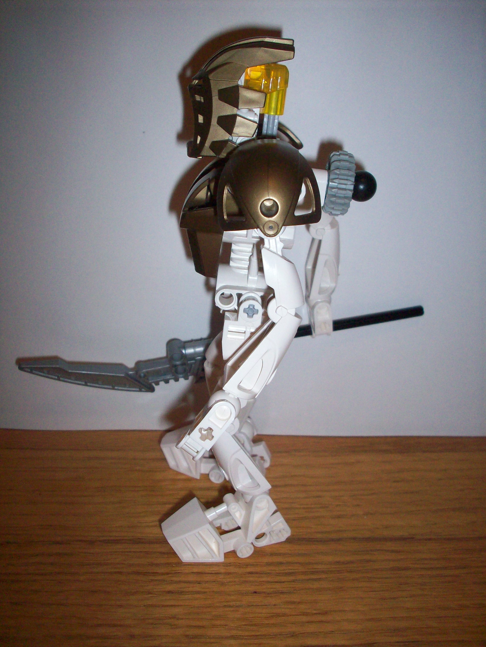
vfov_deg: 50.1
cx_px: 243
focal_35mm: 37
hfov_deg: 38.7
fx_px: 693
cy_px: 324
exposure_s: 1/64
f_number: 2.8
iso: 160
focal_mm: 6.2
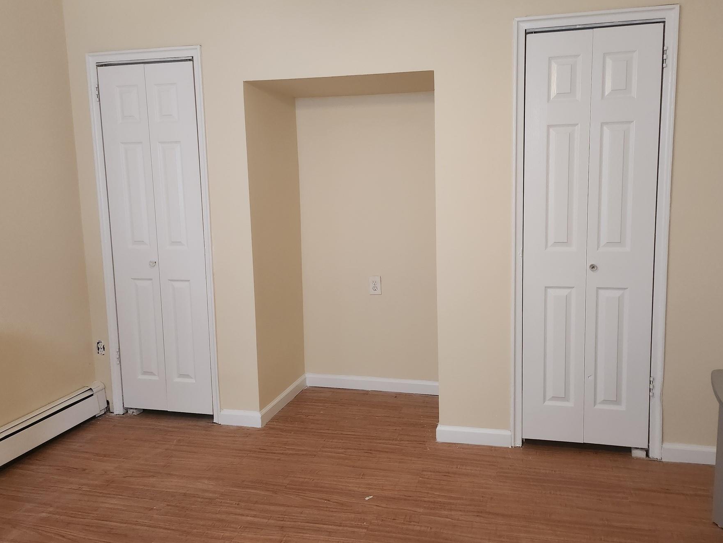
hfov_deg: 63.4
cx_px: 388
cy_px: 256
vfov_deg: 49.7
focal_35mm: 28
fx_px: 585
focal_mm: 5
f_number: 1.8
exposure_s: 1/120
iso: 800
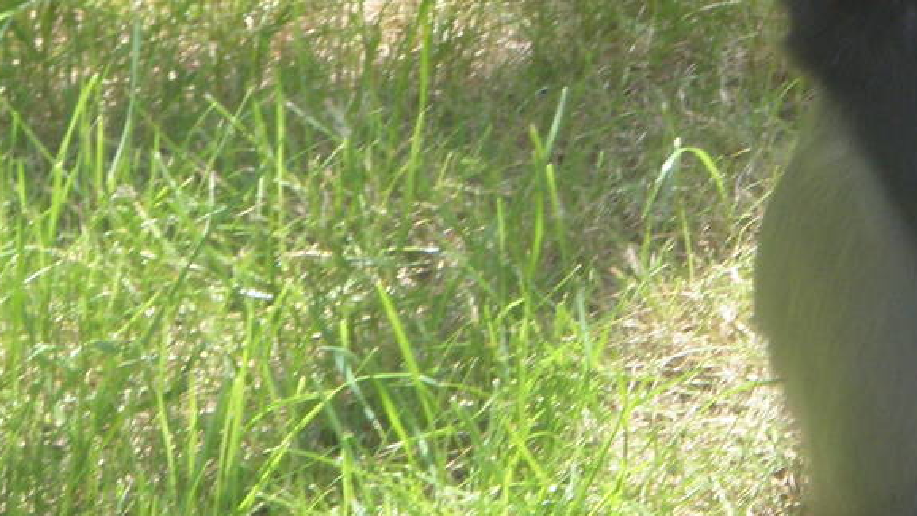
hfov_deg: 6.3
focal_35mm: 344
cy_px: -51
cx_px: 941
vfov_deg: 3.5
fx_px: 8364
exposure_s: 1/80
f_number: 5
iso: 100
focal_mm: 20.1
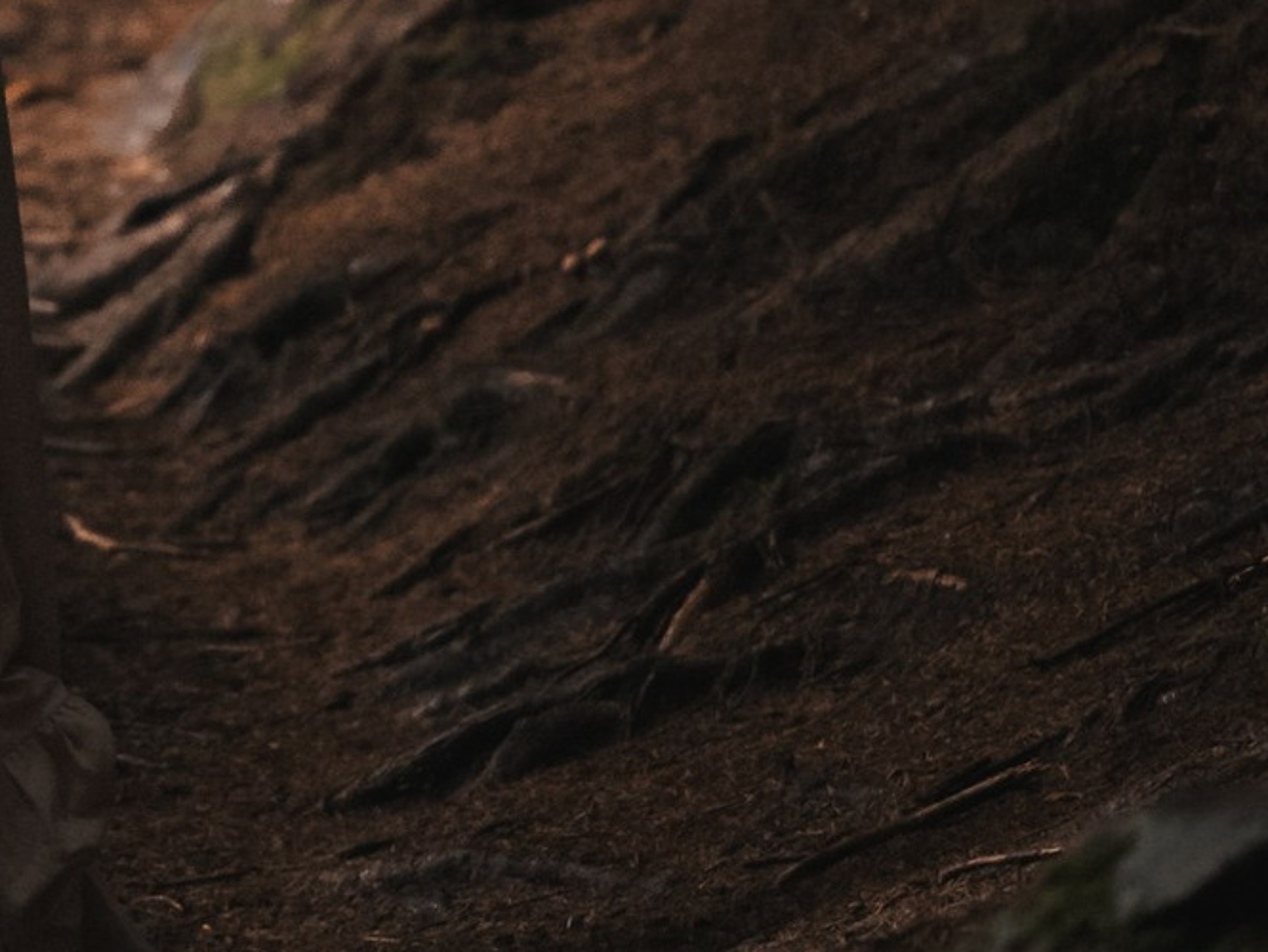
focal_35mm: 749
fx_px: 27441
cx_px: -578
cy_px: -797
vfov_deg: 2.0
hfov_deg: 2.6
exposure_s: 1/200
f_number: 1.8
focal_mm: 135
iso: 1250
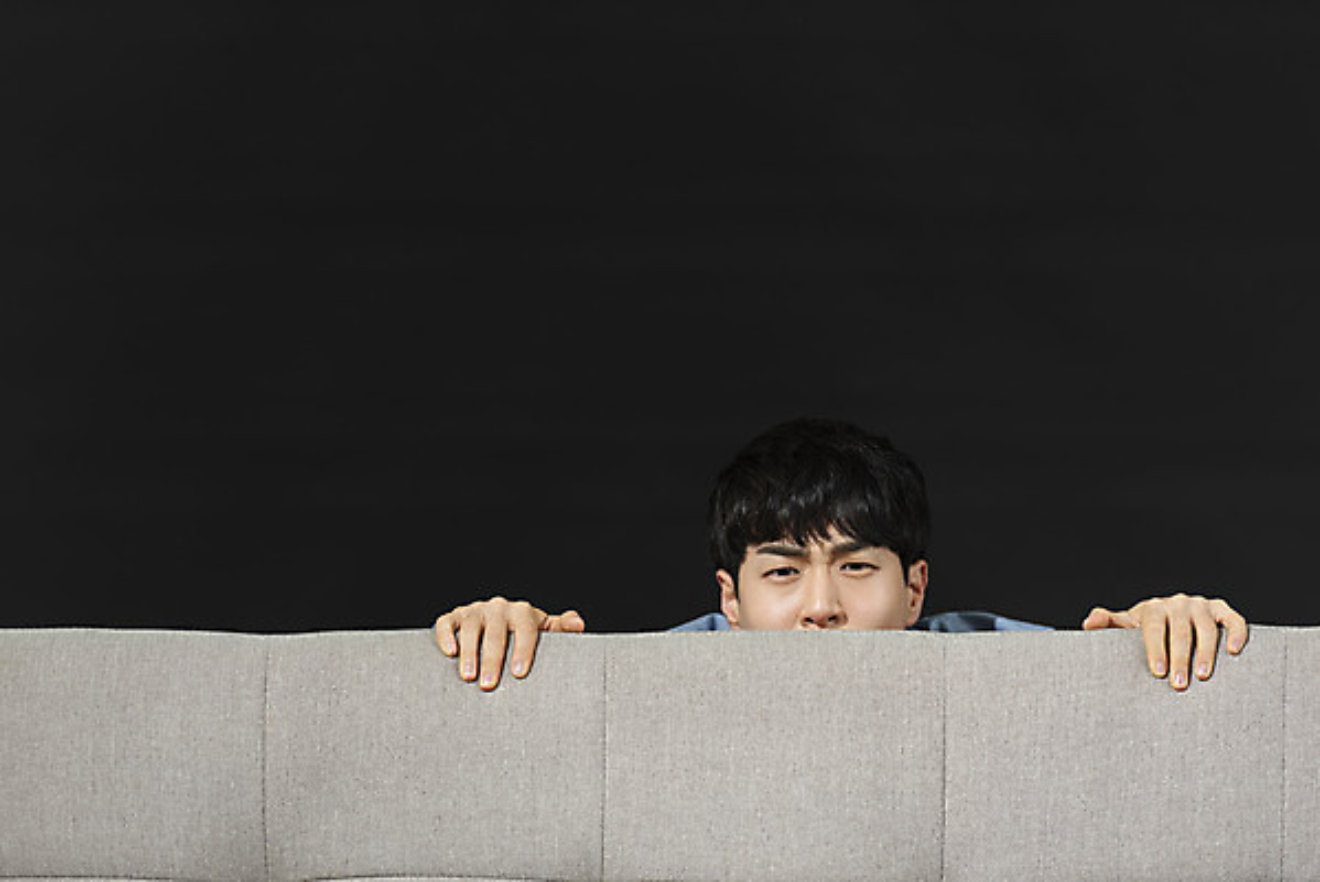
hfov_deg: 10.3
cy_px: 441
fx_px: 7337
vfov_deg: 6.9
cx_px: 660
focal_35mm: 200
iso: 100
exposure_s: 1/125
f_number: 4
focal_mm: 200
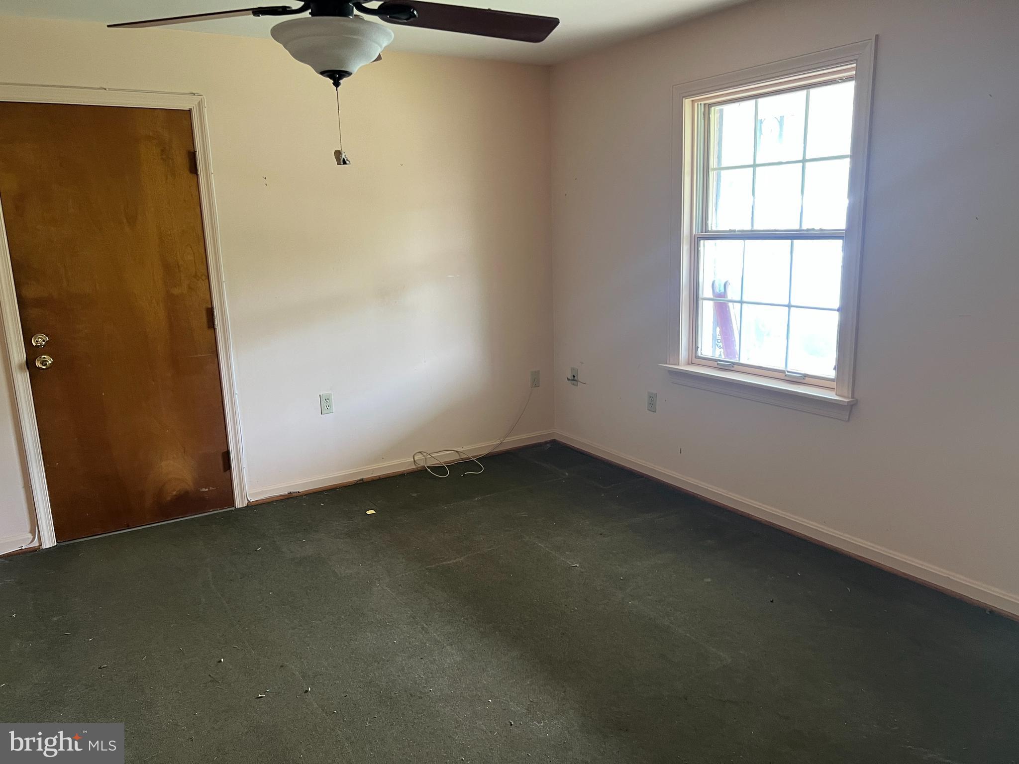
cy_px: 382
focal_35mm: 26
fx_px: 765
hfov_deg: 67.3
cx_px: 510
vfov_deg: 53.1
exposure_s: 1/60
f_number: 1.5
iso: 250
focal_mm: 5.7
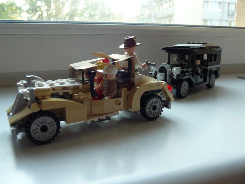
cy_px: 92
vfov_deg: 45.4
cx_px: 122
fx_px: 219
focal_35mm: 31
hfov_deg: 58.4
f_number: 2.8
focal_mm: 5
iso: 100
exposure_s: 1/80
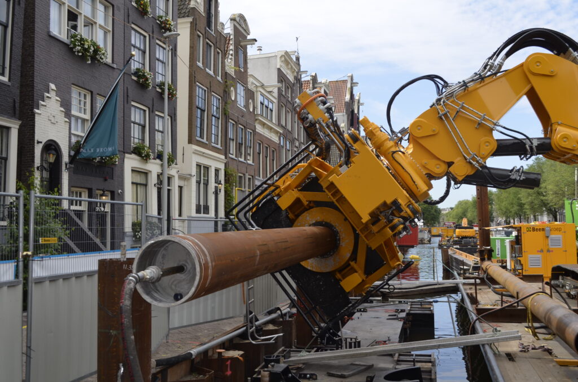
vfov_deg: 36.7
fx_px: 577
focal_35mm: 36
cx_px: 289
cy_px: 191
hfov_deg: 53.2
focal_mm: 24
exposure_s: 1/200
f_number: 8
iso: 100
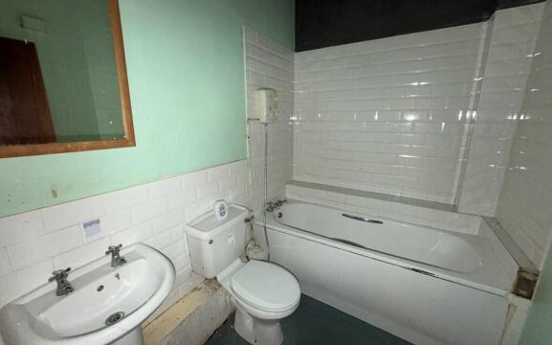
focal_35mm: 15
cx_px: 278
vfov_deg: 74.7
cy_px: 169
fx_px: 226
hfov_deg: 101.5
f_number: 2.2
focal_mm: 2.22
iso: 160
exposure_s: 1/30
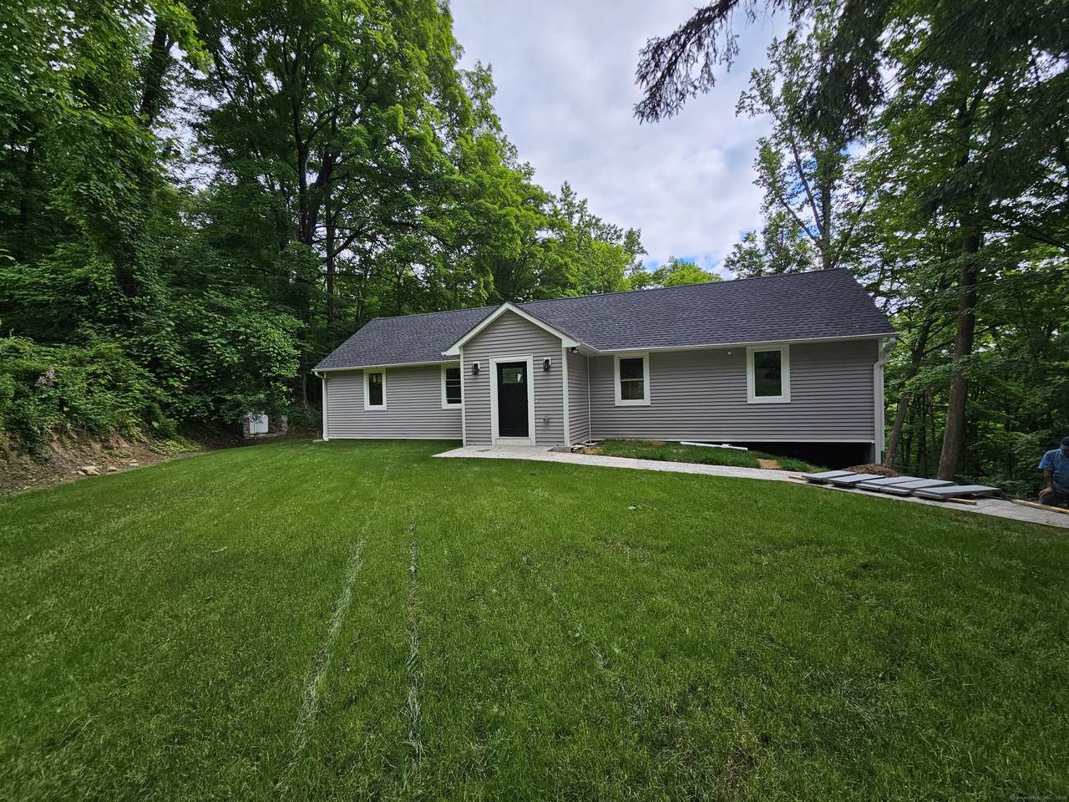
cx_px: 534
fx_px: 401
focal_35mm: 13
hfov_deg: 106.2
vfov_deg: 89.9
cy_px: 401
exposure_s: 1/861
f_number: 2.2
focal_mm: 2.2
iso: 50
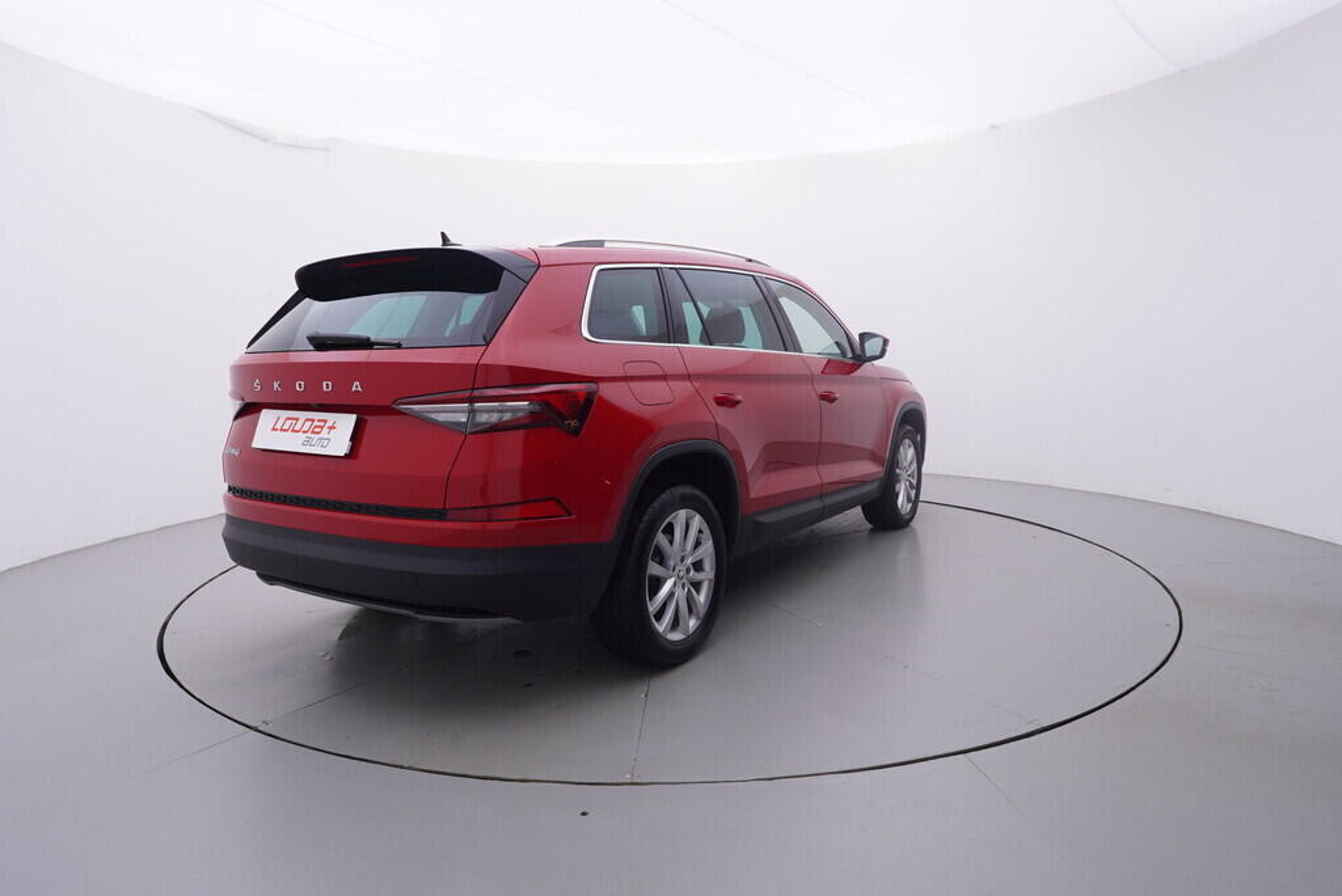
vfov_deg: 56.2
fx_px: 839
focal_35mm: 22
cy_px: 448
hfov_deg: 77.3
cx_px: 671
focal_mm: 15
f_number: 5
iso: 200
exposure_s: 1/80
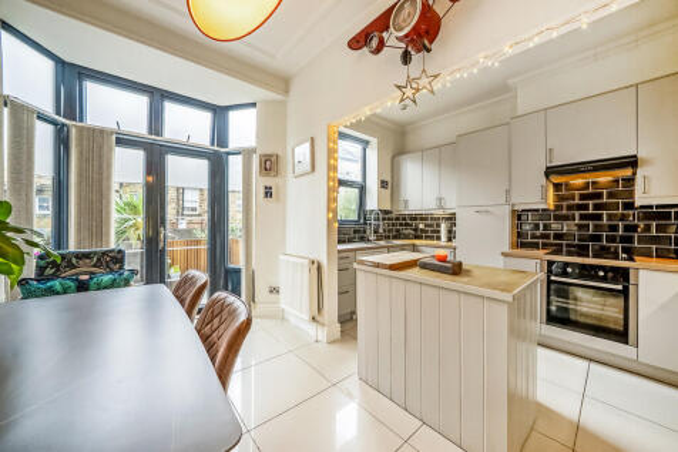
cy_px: 226
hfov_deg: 112.6
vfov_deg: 90.0
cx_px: 339
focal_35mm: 12
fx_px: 226
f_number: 9
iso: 125
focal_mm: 12
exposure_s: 1/30
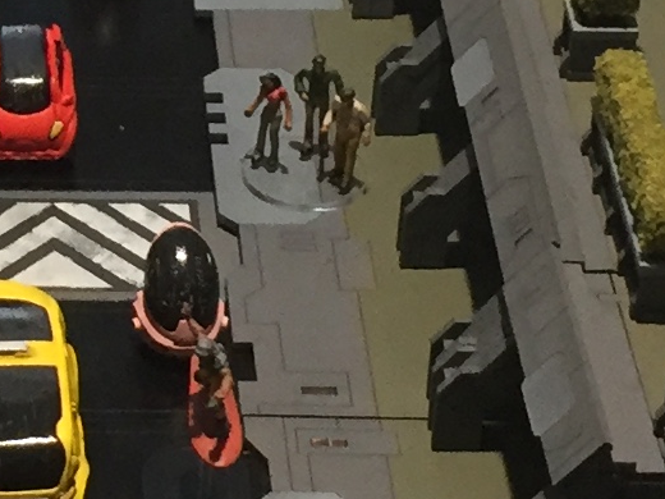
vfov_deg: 8.1
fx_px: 3496
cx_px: -136
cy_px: -24
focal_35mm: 182
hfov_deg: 10.7
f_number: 2.2
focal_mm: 4.15
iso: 160
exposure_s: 1/33
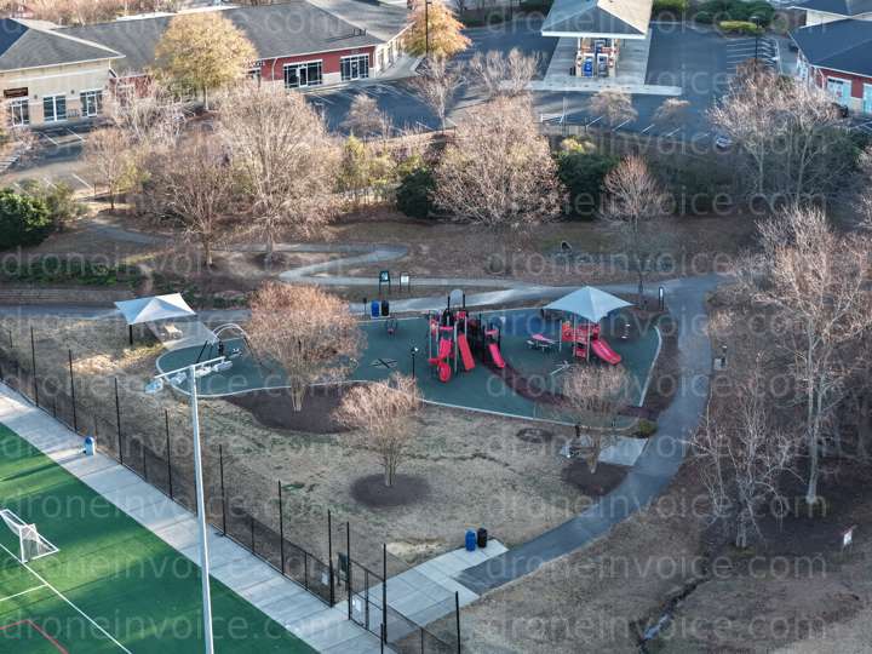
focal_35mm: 70
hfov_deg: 27.8
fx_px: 1763
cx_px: 436
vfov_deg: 21.0
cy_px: 327
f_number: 2.8
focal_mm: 19.35
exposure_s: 1/100
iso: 125
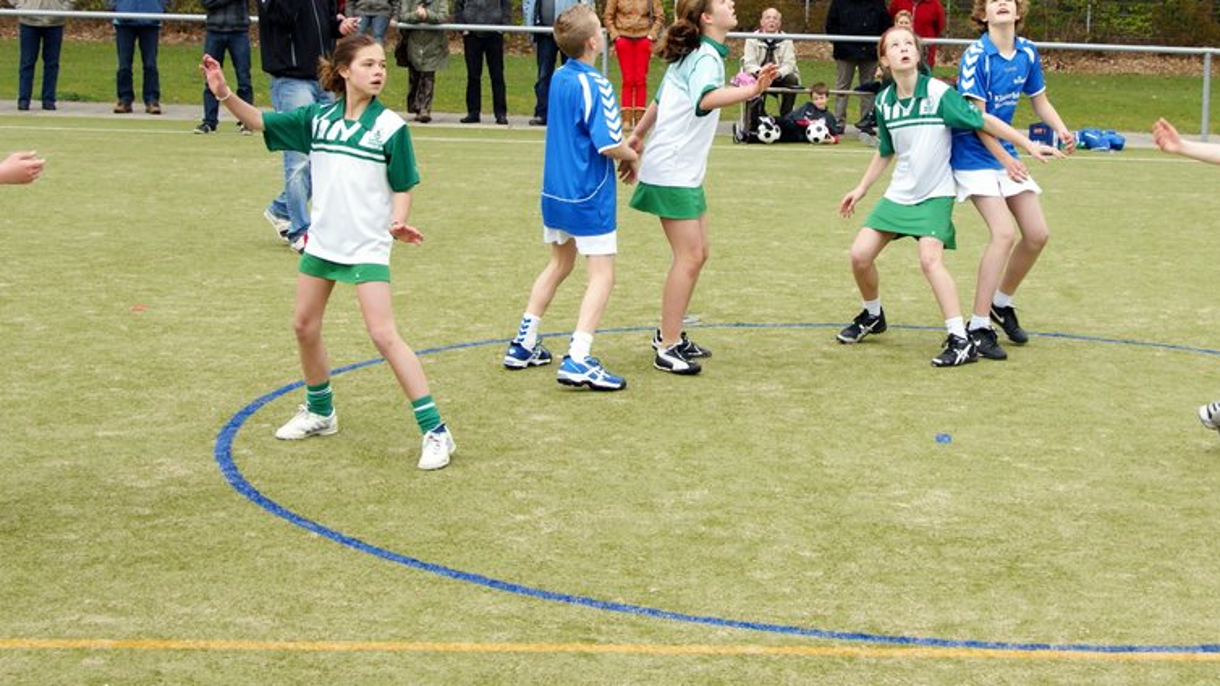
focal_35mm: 70
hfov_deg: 30.0
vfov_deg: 17.0
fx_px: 2264
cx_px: 790
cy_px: 90
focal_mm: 28
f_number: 5.6
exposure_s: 1/320
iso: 200
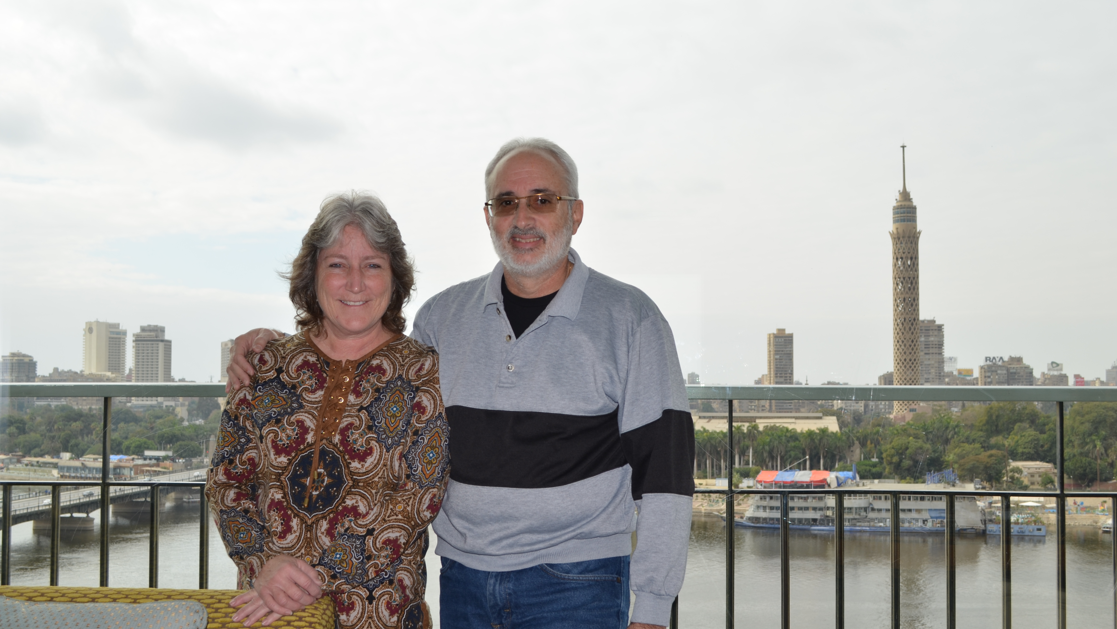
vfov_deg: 29.0
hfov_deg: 49.4
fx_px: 1214
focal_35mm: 41
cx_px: 556
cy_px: 325
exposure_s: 1/200
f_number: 7.1
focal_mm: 26
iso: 100
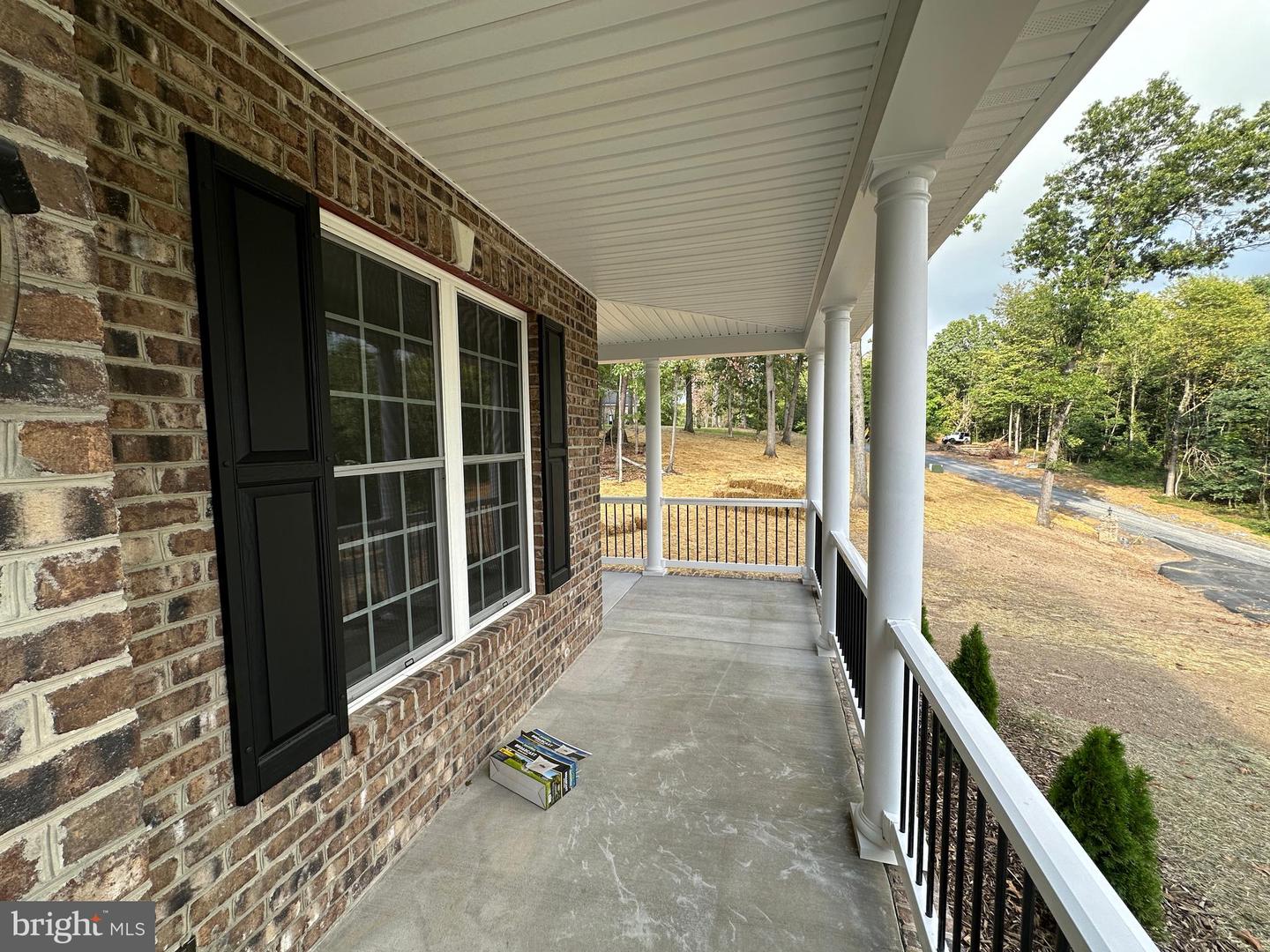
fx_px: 514
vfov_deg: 85.7
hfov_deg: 102.1
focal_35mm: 14
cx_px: 635
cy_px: 476
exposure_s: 1/309
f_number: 2.2
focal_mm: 2.22
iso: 40
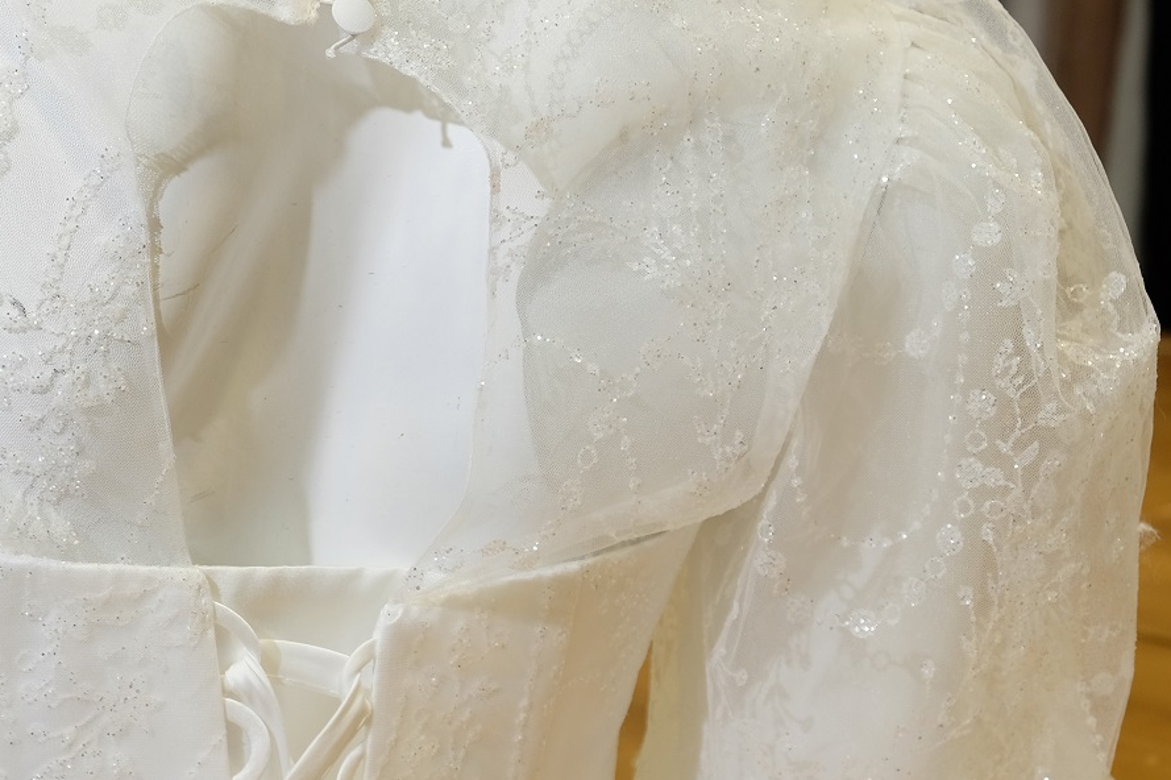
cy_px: 509
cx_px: 240
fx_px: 2634
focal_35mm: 81
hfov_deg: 24.7
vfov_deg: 16.8
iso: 400
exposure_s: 1/160
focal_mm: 30.2
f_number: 5.6
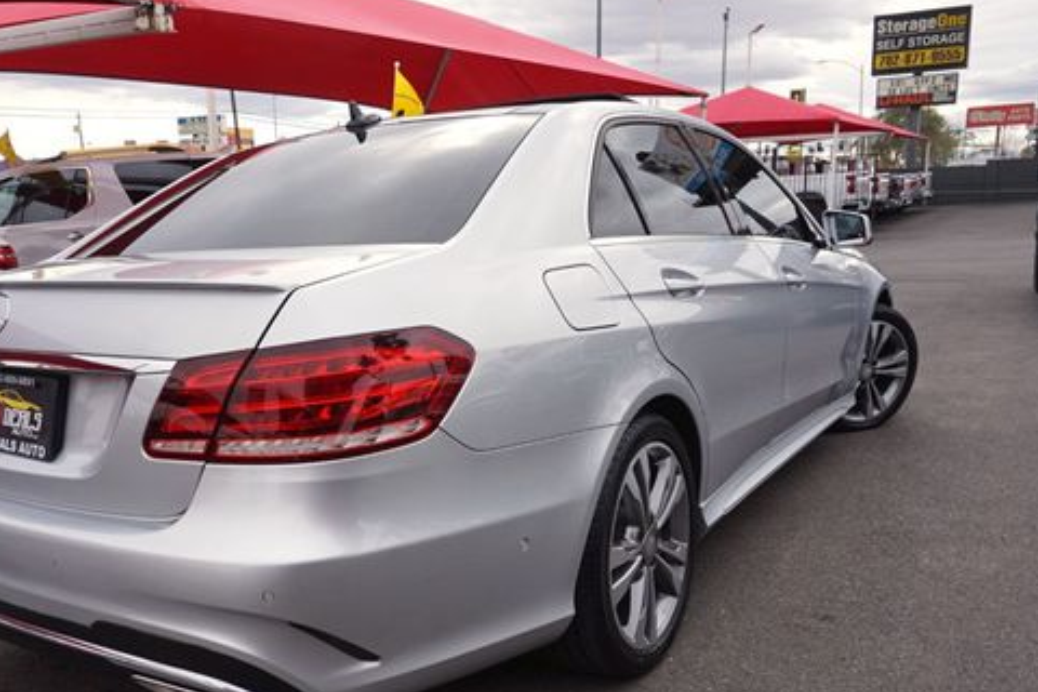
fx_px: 923
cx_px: 430
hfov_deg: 58.4
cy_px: 407
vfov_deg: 41.0
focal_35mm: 32
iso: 100
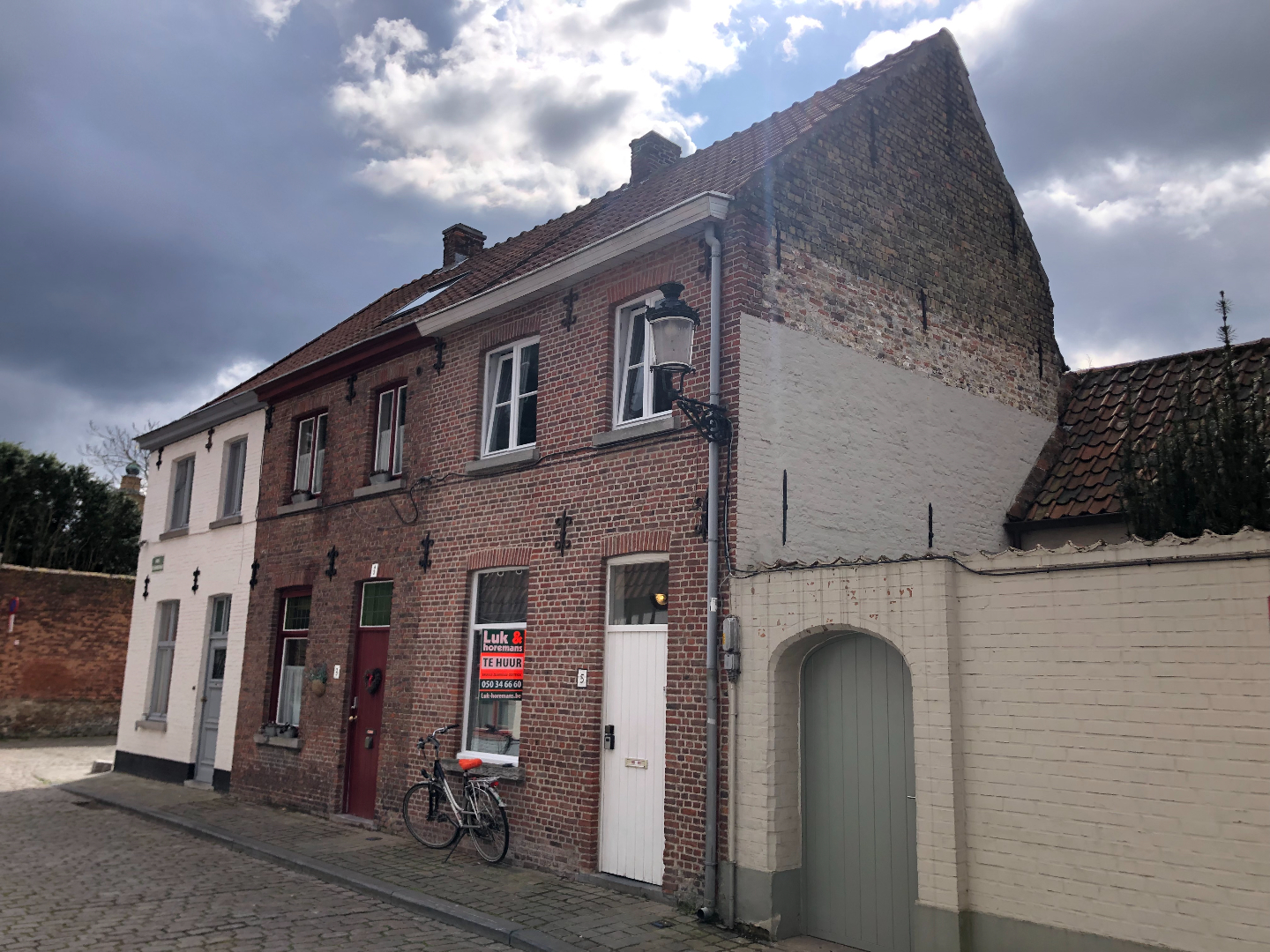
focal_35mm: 28
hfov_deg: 63.4
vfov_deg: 49.7
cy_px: 476
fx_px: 1027
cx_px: 635
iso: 20
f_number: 1.8
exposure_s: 1/1736
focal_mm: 3.99
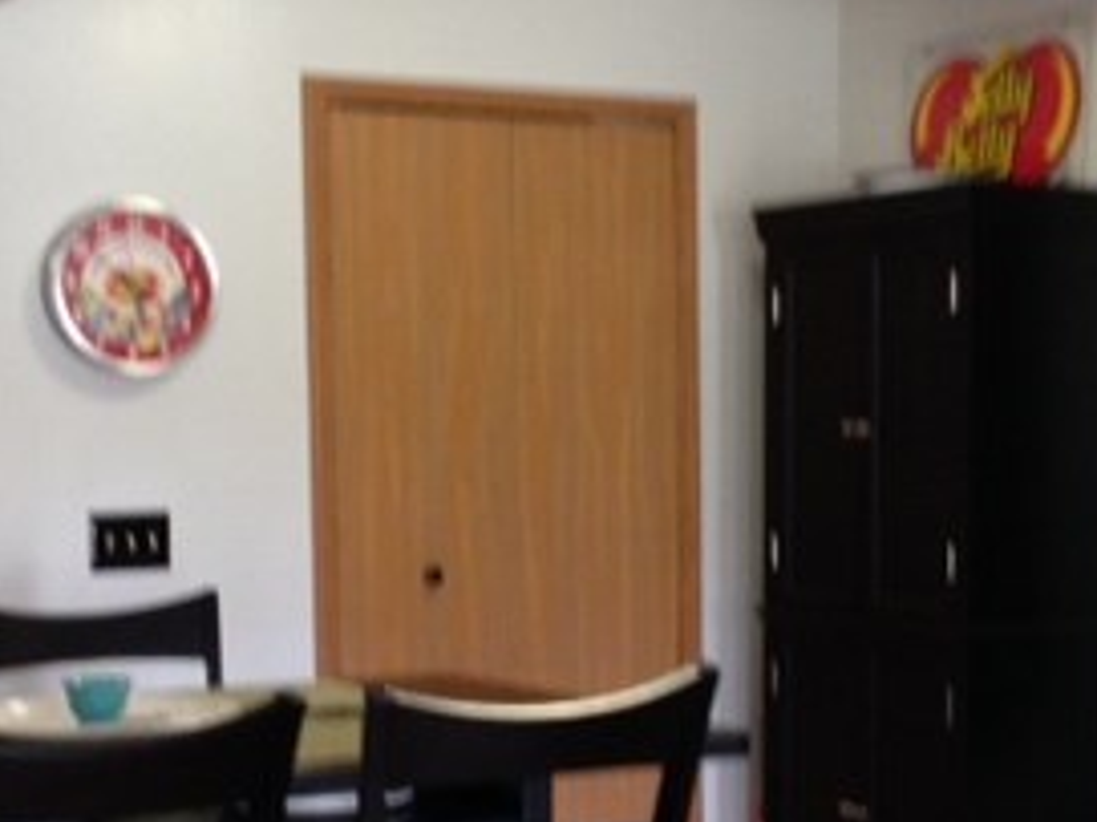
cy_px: 579
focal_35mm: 78
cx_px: 611
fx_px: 2471
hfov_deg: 25.0
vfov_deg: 18.8
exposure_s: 1/20
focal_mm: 4.12
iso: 200
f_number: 2.4
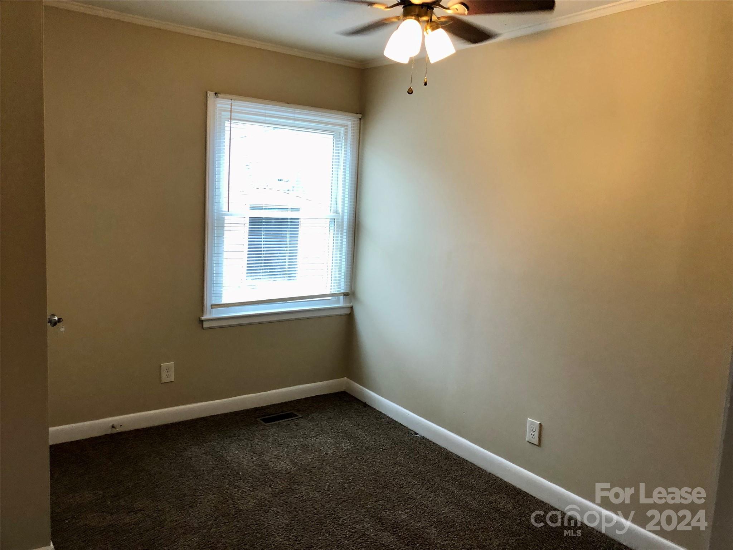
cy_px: 275
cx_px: 366
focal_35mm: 28
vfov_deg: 49.7
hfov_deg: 63.4
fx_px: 593
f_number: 1.8
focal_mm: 3.99
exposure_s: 1/30
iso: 40
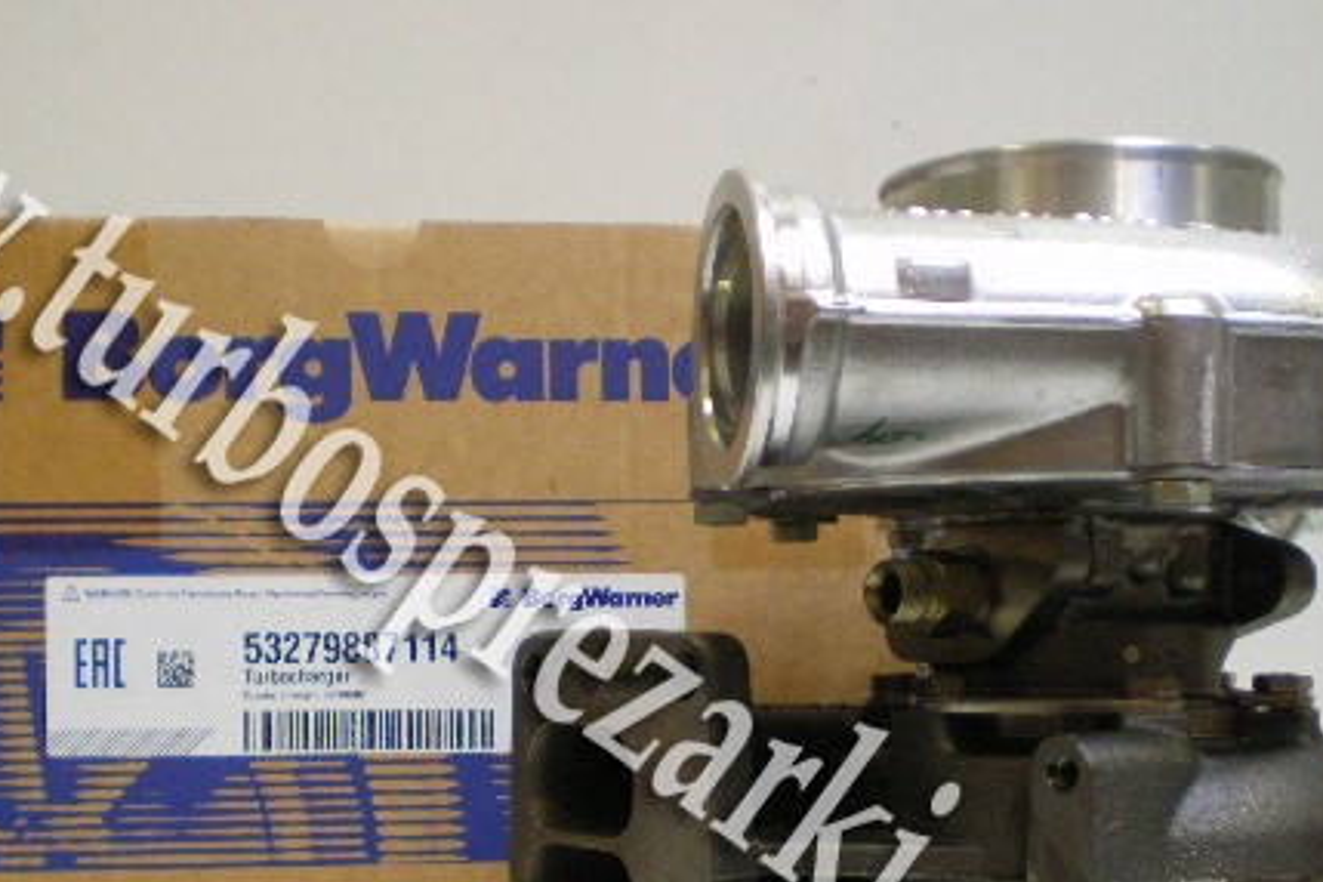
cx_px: 571
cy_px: 638
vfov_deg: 22.8
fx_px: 2168
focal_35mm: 59
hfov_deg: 33.9
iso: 400
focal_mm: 6.3
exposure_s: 1/15
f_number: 3.1
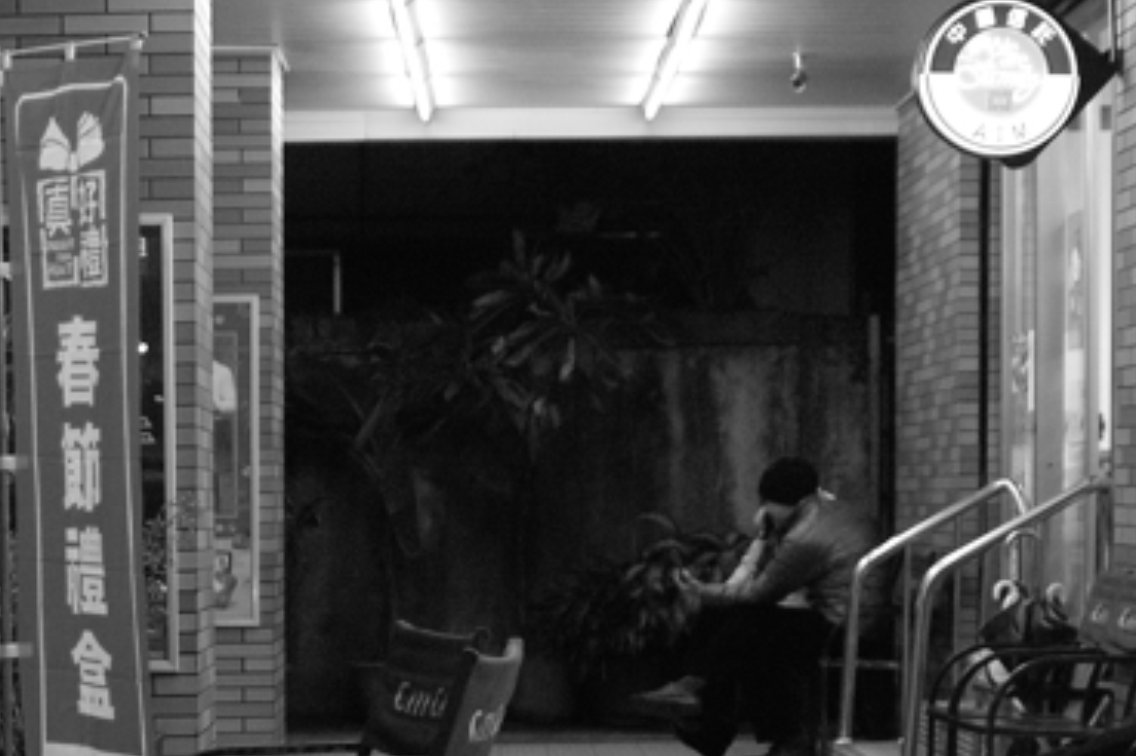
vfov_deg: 11.9
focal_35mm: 114
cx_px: 377
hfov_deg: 17.9
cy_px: 744
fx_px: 3596
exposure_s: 1/125
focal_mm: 24.2
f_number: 2.8
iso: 800
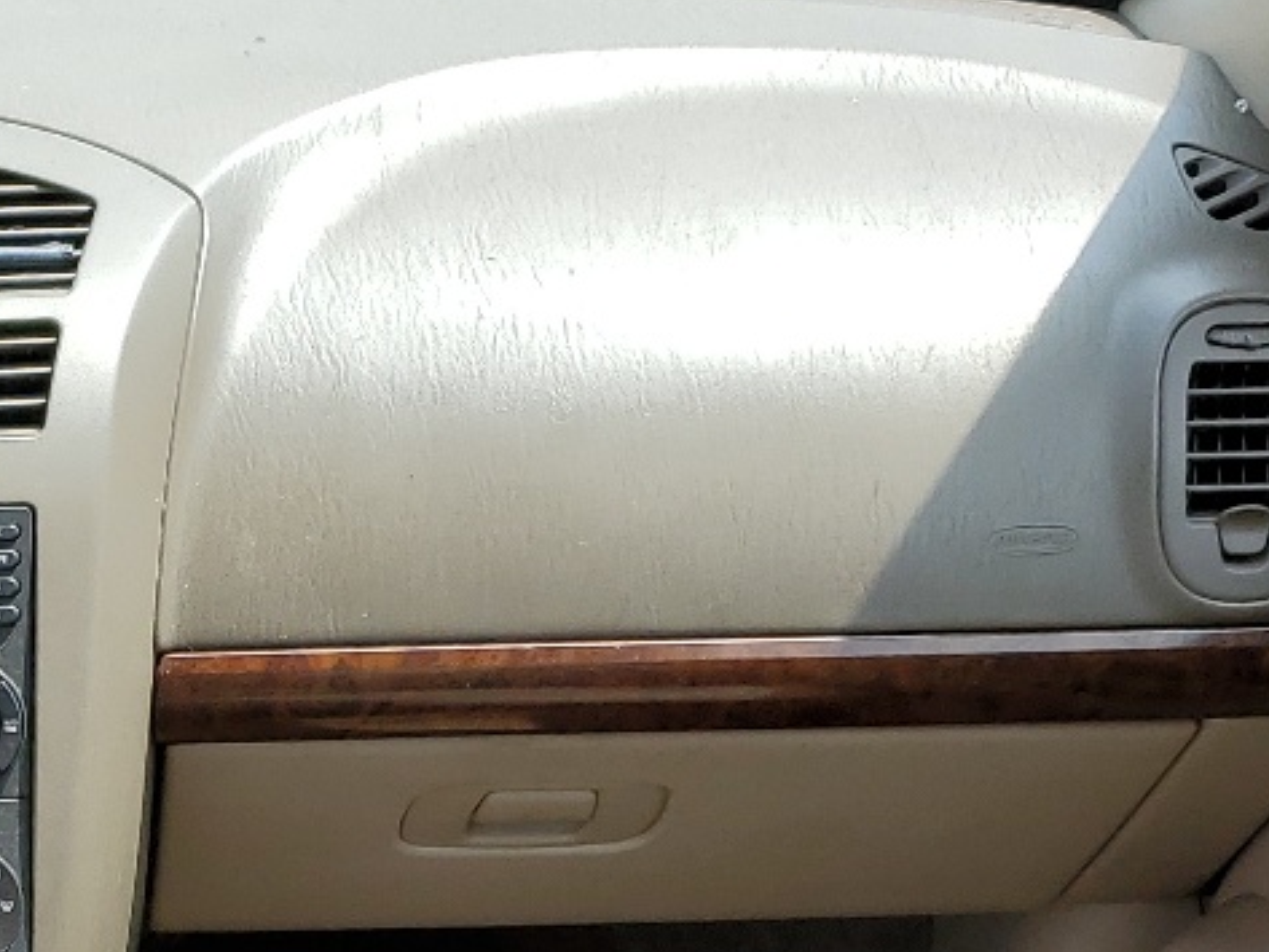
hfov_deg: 20.9
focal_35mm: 88
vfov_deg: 15.4
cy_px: 1448
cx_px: -207
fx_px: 3227
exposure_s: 1/909
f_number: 1.5
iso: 50
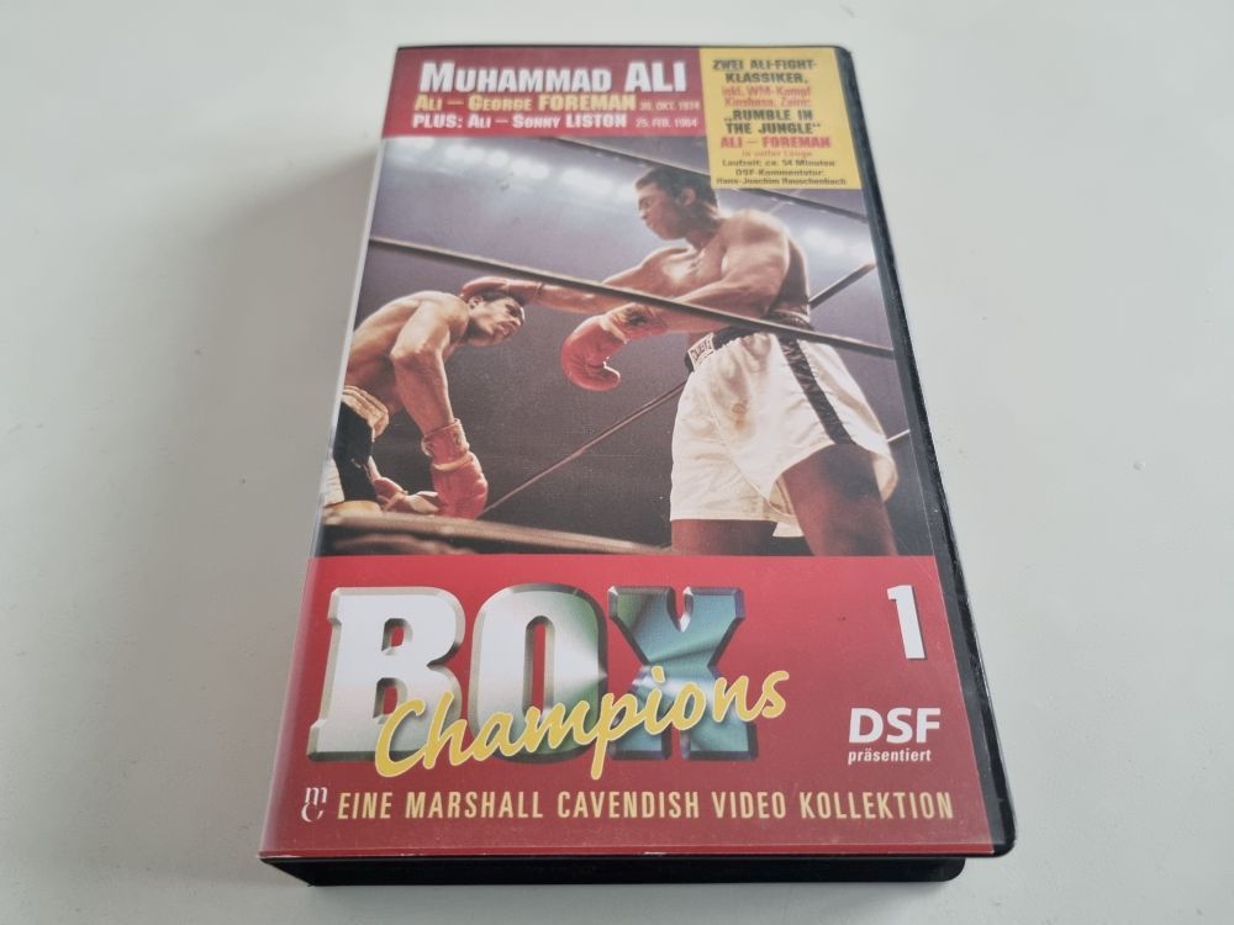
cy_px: 462
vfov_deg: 53.1
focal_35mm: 26
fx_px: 927
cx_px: 617
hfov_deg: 67.3
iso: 400
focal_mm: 5.4
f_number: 1.8
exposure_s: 1/50
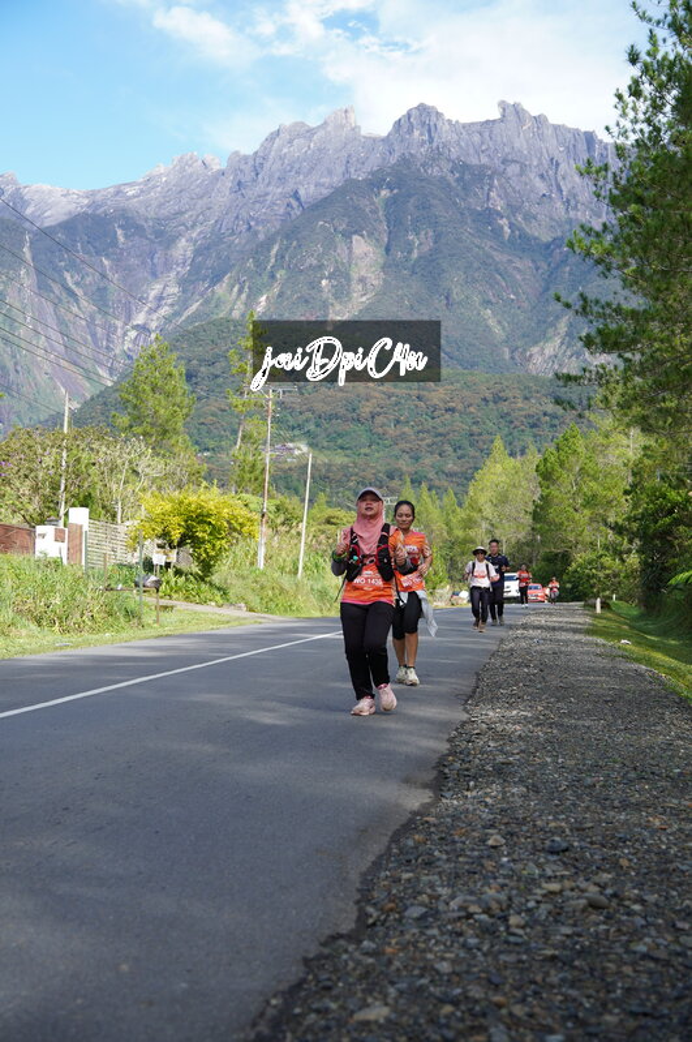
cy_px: 521
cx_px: 346
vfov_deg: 41.2
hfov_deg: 28.0
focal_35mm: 48
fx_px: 1387
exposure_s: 1/500
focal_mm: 32
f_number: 2.8
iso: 100
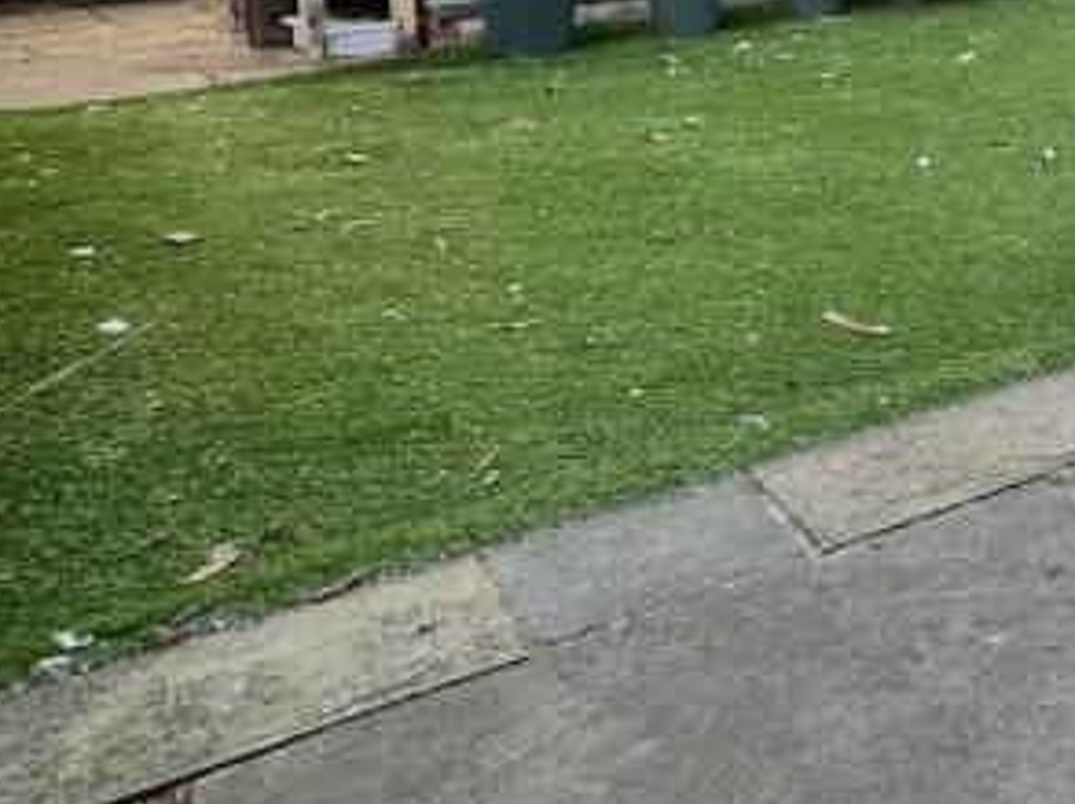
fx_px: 1520
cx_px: 1321
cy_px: -59
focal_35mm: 49
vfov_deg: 27.4
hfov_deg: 31.8
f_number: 2.2
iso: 40
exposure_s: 1/103
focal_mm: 2.22
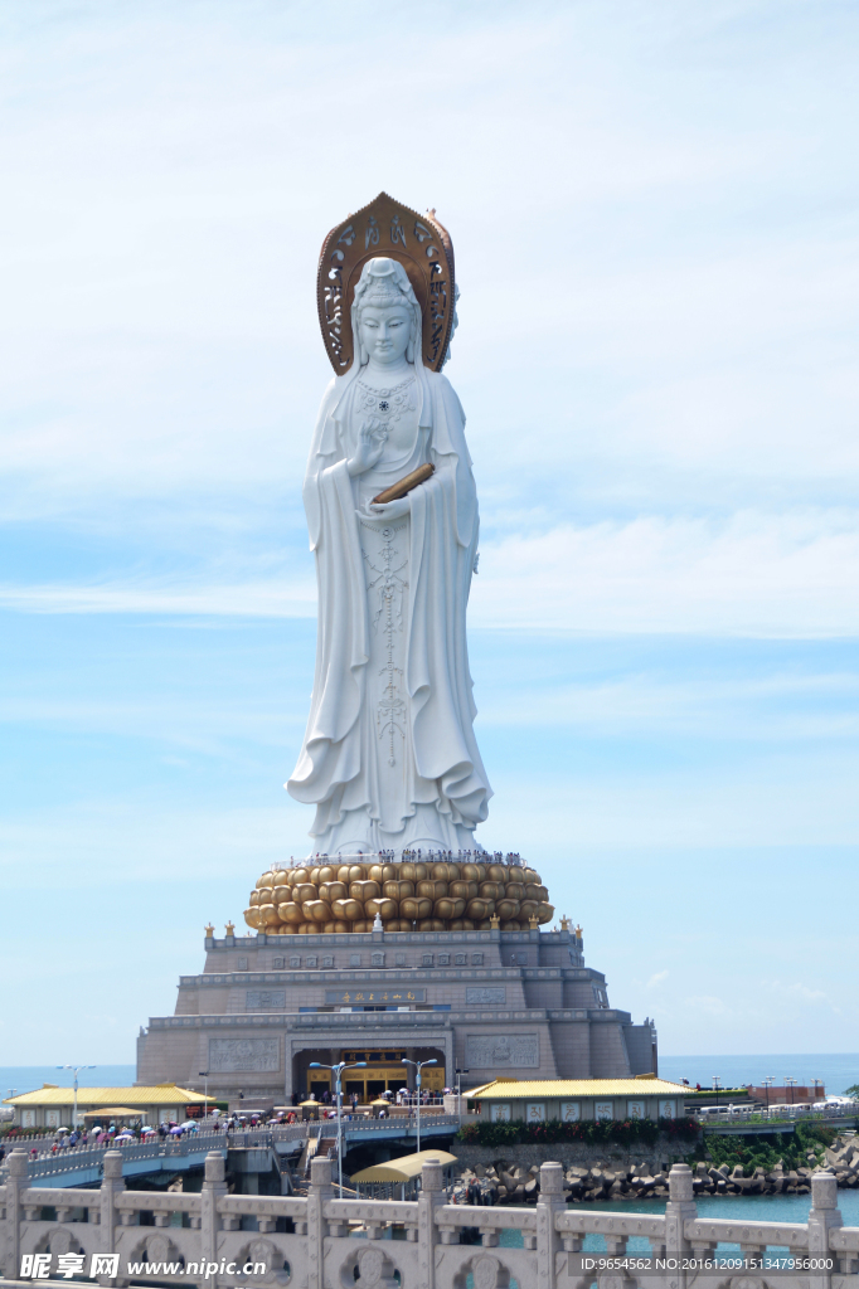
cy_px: 644
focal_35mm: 82
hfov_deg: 16.5
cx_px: 430
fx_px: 2955
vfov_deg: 24.6
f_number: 8
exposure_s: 1/200
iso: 100
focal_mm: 55
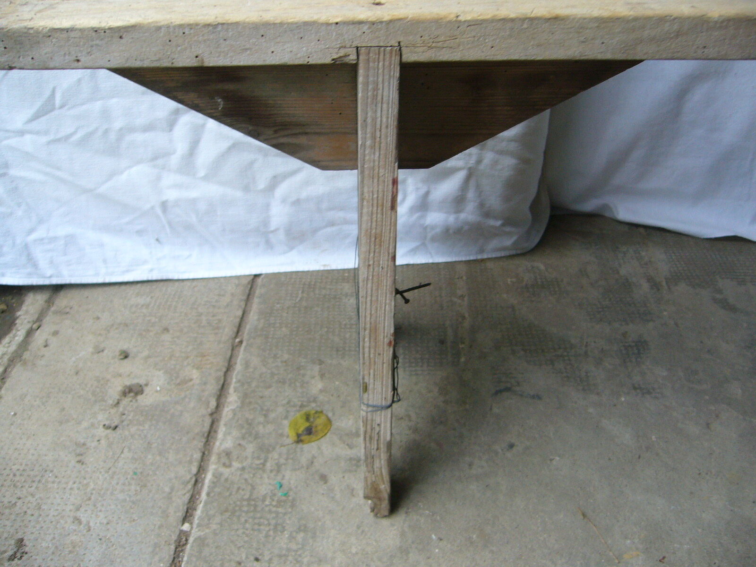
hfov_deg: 52.6
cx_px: 378
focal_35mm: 35
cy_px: 284
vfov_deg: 40.7
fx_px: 764
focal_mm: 5.8
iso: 125
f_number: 2.8
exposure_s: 1/15
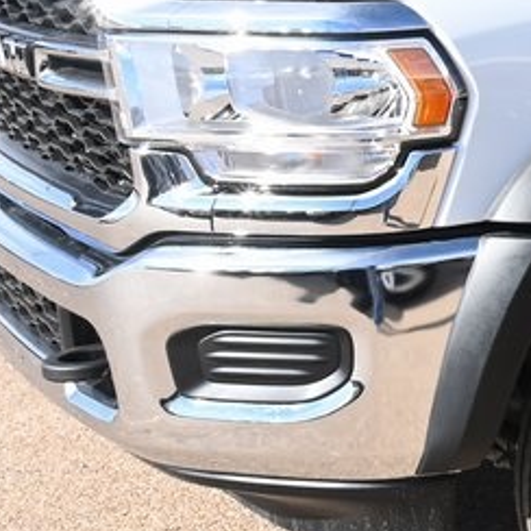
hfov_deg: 16.2
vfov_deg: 19.4
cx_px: 984
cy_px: 136
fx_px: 1545
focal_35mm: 89
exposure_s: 1/400
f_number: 13
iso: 640
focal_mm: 17
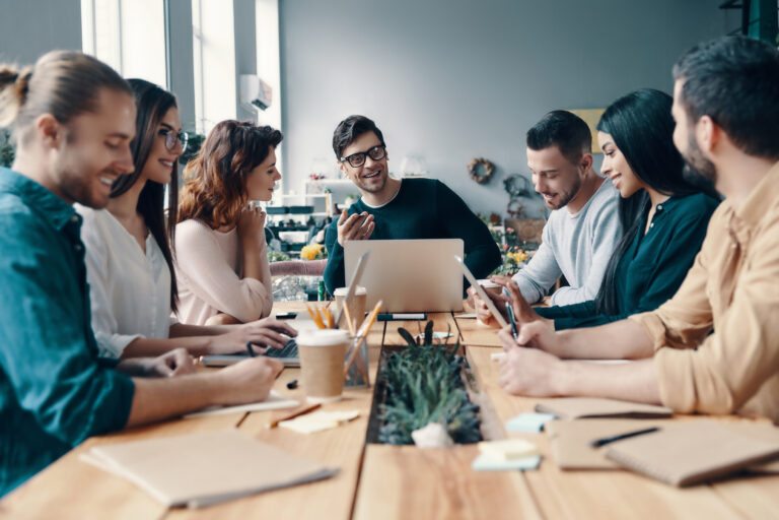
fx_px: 974
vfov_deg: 29.9
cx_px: 390
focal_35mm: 45
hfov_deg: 43.6
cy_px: 260
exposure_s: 1/100
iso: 640
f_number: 3.2
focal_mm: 45
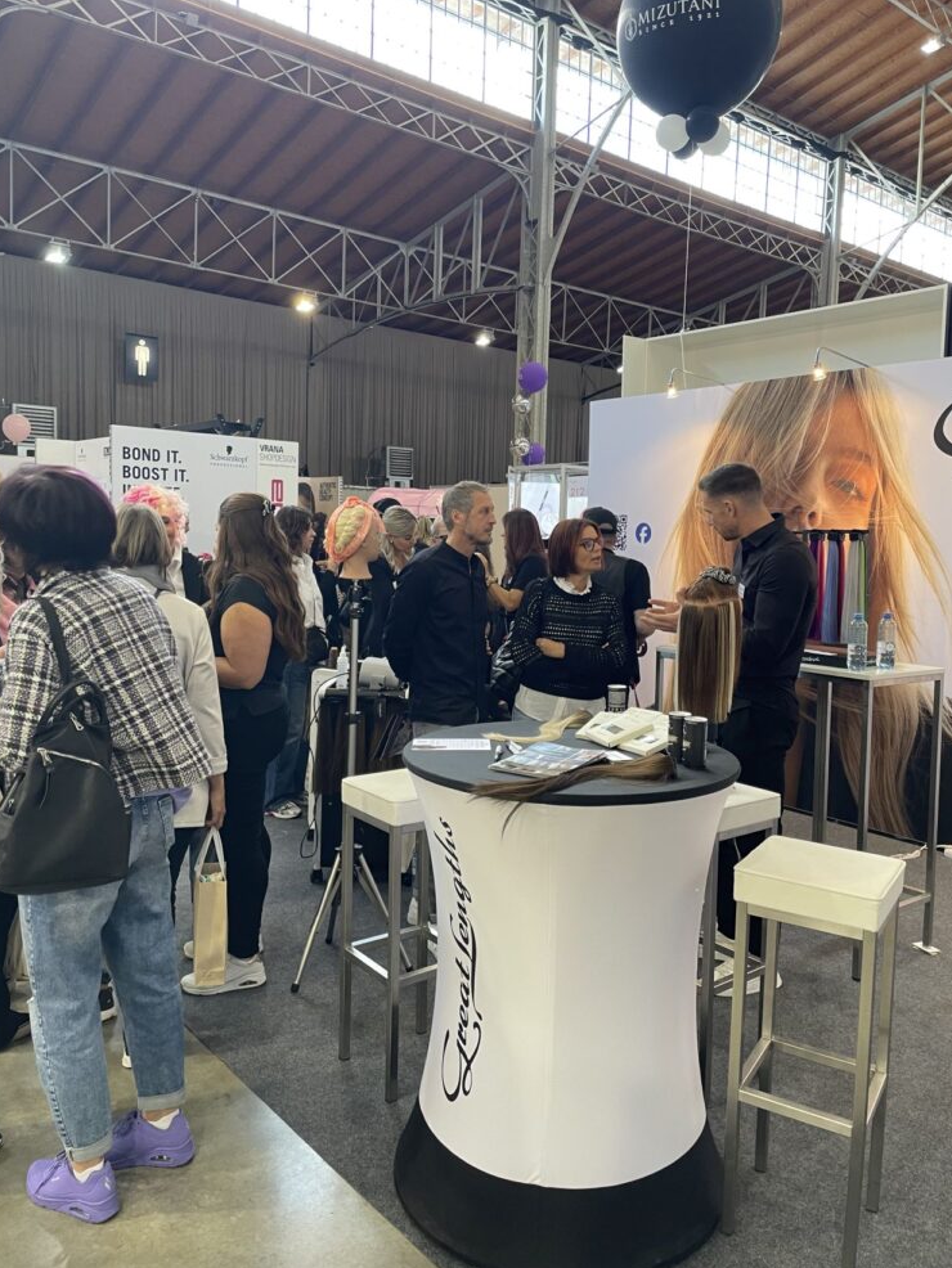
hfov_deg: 51.4
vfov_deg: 65.3
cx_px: 488
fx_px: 990
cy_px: 615
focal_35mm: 27
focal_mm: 4.2
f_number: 1.6
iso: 100
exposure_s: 1/50
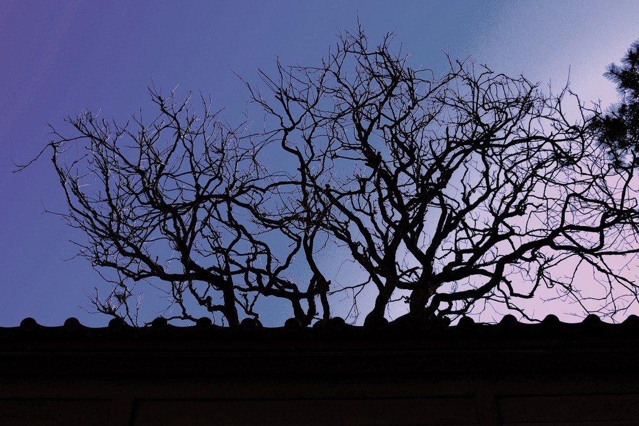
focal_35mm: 42
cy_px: 213
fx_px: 745
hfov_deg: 46.4
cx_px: 320
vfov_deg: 31.9
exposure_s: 1/2000
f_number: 2.8
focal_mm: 28
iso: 200
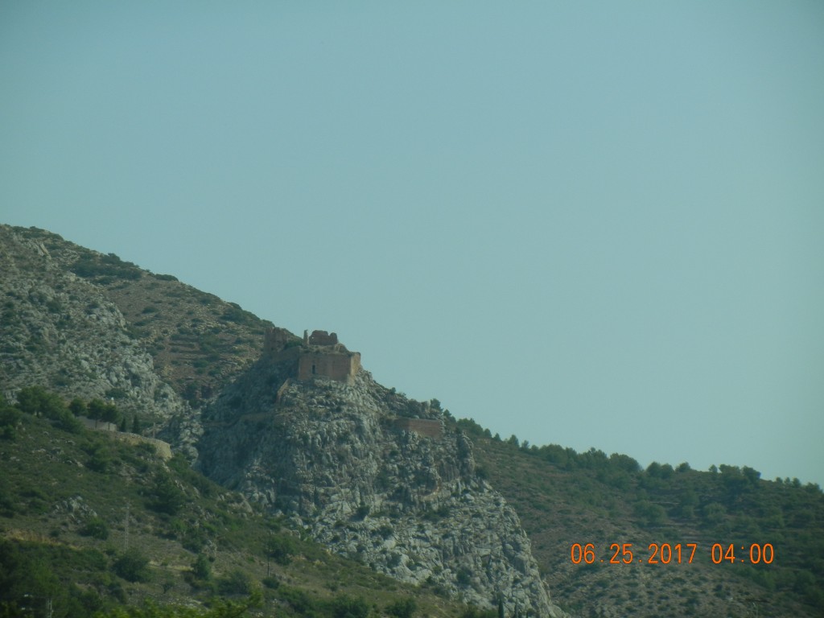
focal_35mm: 200
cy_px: 309
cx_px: 412
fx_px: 4761
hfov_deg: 9.9
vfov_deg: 7.4
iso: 160
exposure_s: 1/302
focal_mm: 36
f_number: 9.4
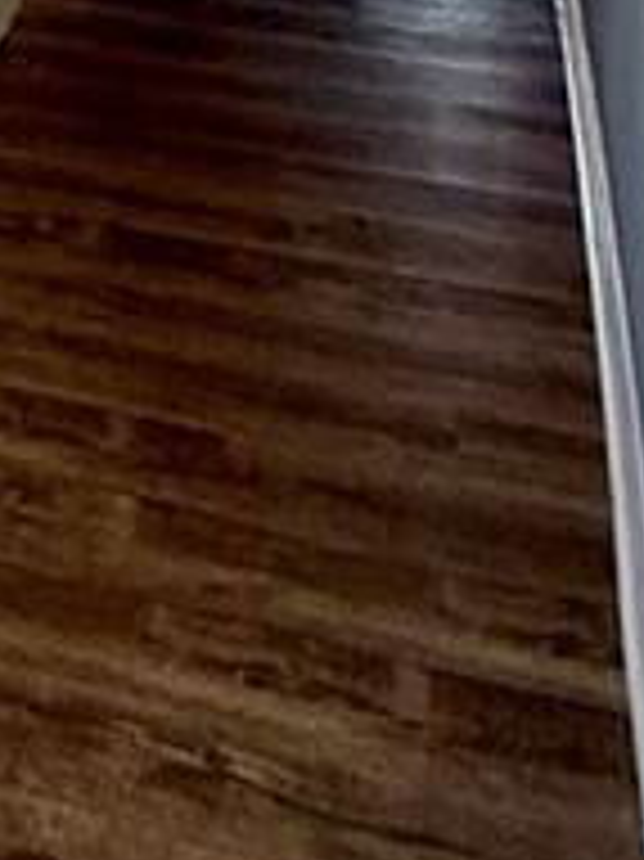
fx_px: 2185
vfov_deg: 18.3
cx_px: -649
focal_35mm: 88
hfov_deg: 14.1
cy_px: -621
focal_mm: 2.22
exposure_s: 1/120
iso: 200
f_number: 2.2
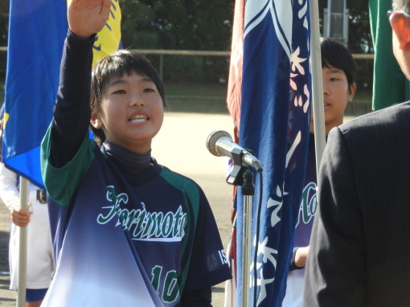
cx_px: 195
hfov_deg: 7.6
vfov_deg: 5.7
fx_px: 3066
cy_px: 129
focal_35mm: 259
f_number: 5.3
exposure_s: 1/160
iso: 100
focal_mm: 39.4
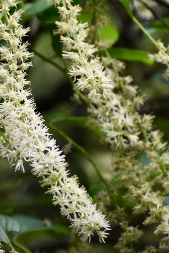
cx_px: 13
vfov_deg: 2.6
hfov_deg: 1.8
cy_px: 119
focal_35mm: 780
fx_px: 5488
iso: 1800
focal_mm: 220
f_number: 5.6
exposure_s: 1/1600
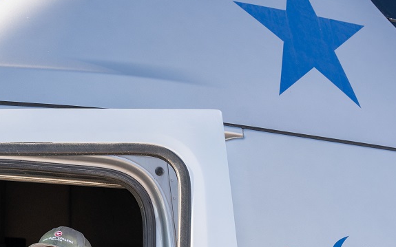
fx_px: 905
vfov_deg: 15.2
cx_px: 124
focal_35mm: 84
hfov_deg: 24.5
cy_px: 259
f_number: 5
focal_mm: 39.4
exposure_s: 1/400
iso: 100
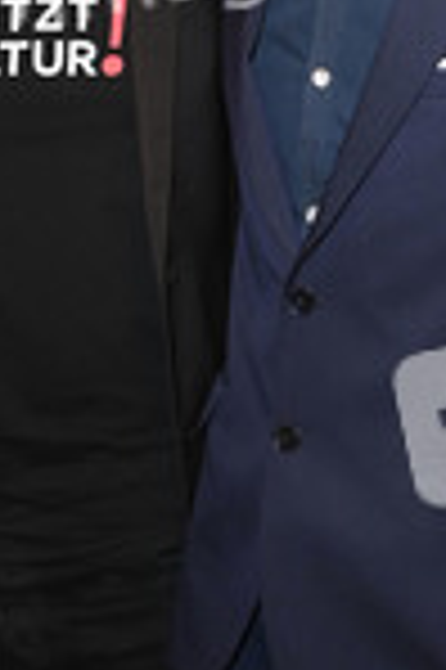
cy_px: 175
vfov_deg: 26.7
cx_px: 216
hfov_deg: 18.1
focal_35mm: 75
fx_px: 1397
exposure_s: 1/50
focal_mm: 28
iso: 2000
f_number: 5.6
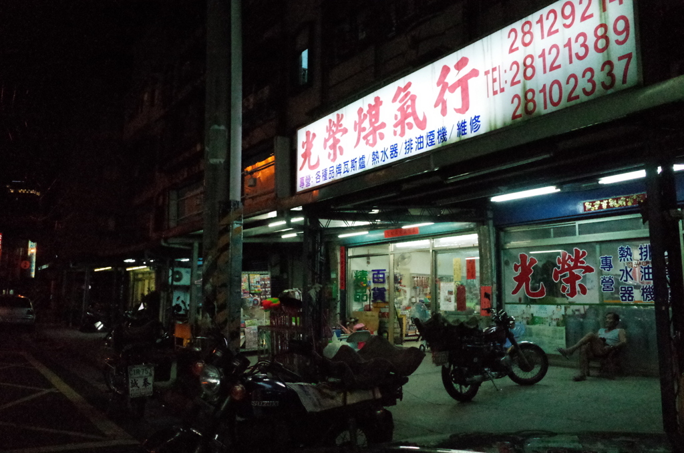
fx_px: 531
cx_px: 342
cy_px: 226
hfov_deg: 65.6
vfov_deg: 46.2
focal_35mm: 28
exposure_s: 1/2000
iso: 12800
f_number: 2.8
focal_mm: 18.3
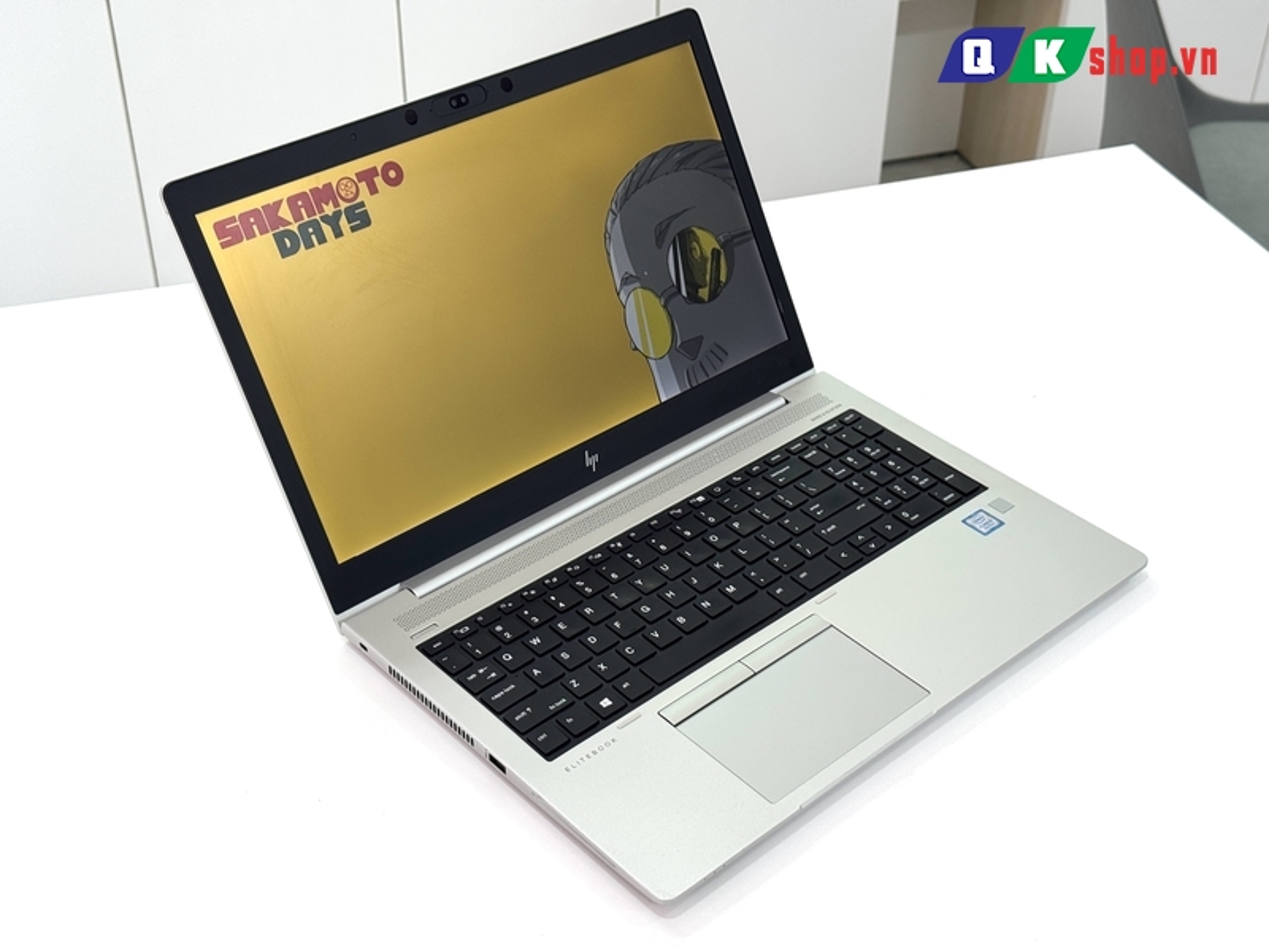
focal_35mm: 48
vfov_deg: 30.3
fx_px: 1760
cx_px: 634
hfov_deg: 39.7
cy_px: 476
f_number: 1.78
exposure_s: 1/150
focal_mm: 6.76
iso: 64
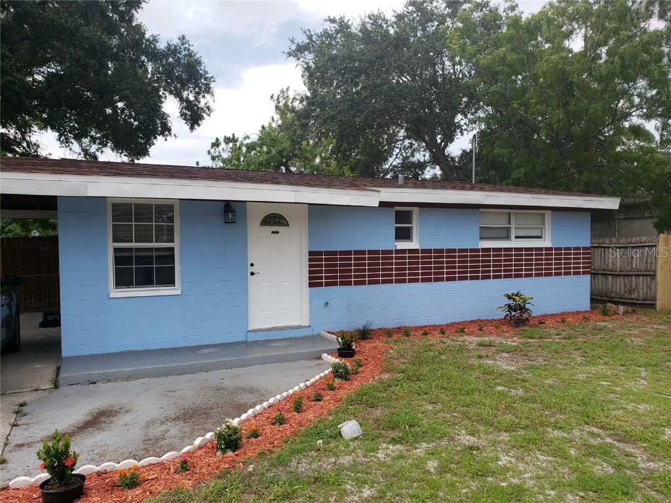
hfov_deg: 67.3
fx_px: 504
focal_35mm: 26
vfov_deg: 53.1
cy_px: 252
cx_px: 336
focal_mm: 4.3
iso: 50
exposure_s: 1/654
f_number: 2.4
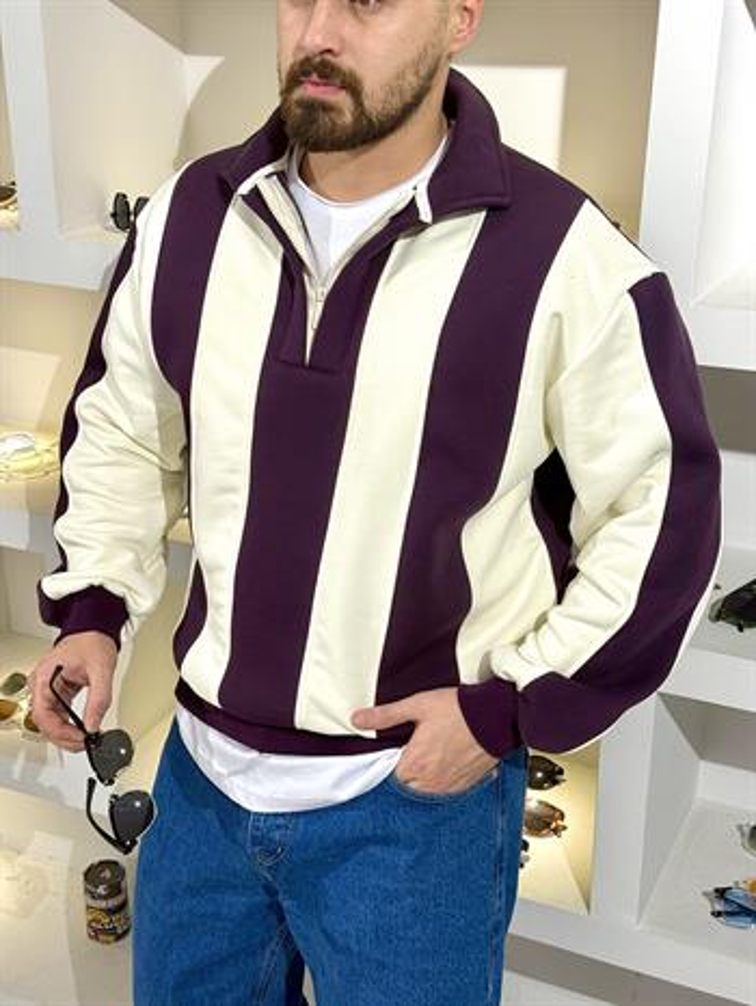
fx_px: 1396
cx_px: 378
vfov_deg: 39.6
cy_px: 503
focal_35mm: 48
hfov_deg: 30.3
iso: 80
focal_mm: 6.76
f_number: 1.78
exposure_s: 1/100
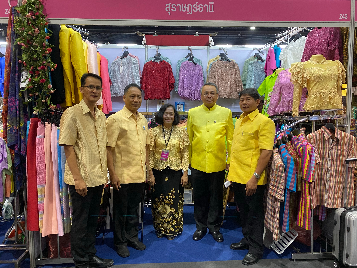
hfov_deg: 67.3
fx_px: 268
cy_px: 134
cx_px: 178
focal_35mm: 26
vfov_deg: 53.1
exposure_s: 1/50
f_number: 1.8
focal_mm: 4.25
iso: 250
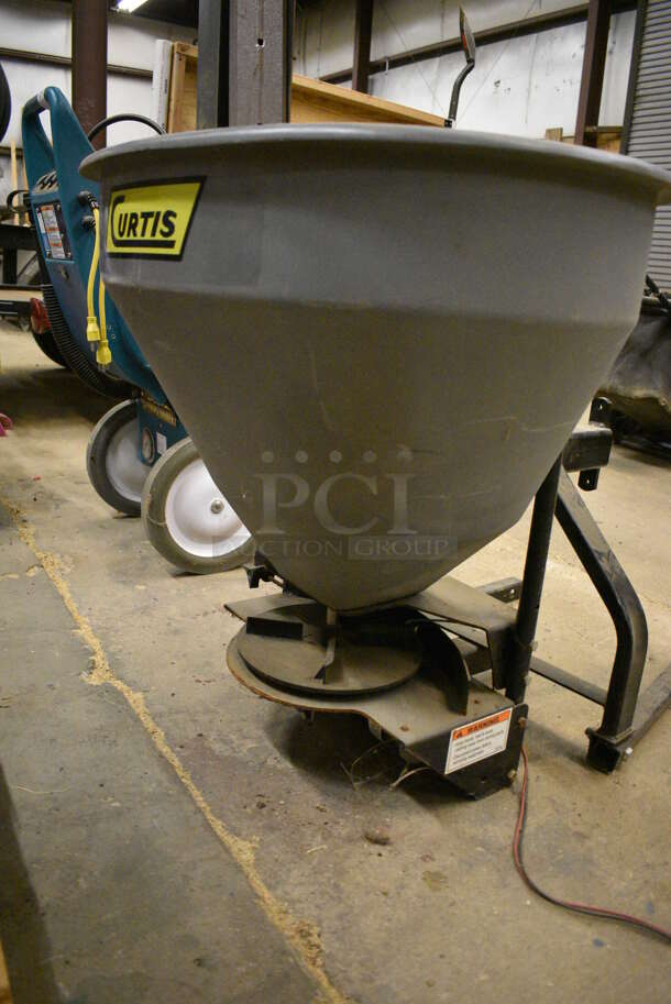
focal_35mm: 27
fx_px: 754
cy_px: 502
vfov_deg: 67.3
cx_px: 336
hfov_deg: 48.0
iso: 7200
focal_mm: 18
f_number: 3.5
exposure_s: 1/125
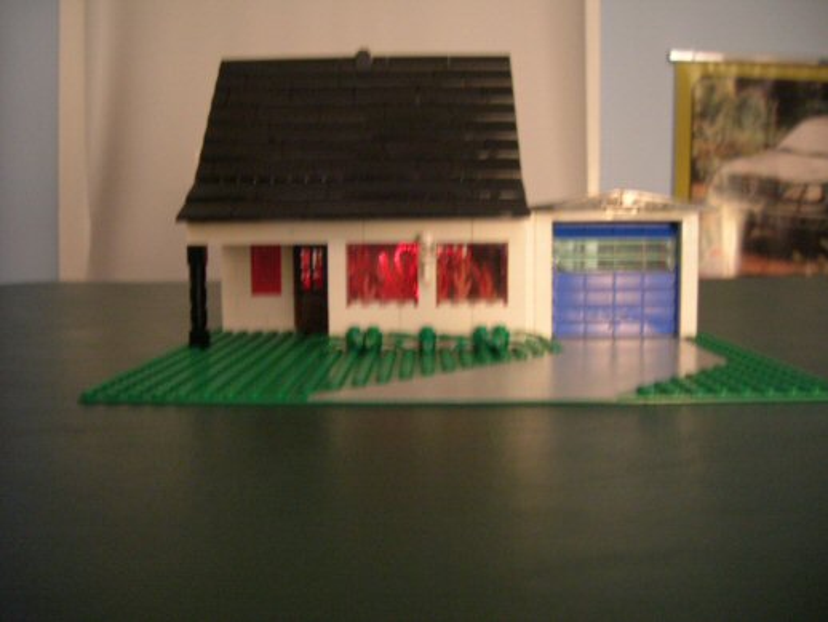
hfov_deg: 53.9
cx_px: 414
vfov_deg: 41.8
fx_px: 814
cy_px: 311
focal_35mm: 34
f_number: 2.9
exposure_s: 2
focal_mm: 5.7
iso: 200
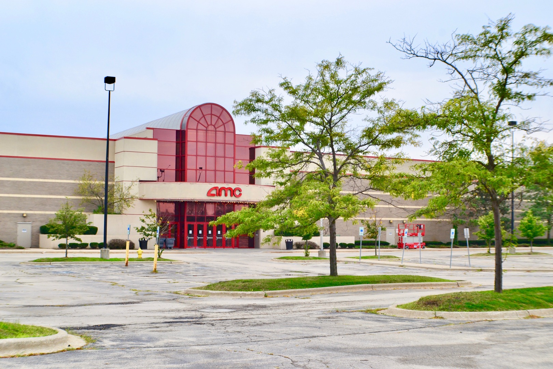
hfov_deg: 31.9
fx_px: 968
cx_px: 276
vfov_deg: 21.6
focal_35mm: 63
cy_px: 184
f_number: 10
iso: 400
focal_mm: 42
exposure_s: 1/200
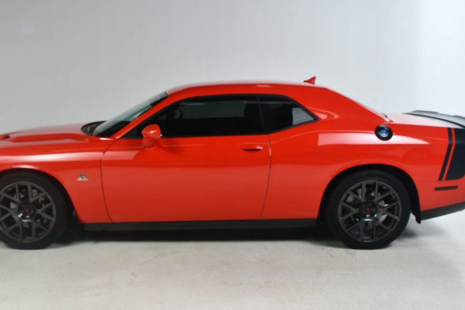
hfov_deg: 49.5
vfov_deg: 34.1
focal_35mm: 39
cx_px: 207
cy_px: 184
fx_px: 504
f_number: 13
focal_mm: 20
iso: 100
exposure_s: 1/160
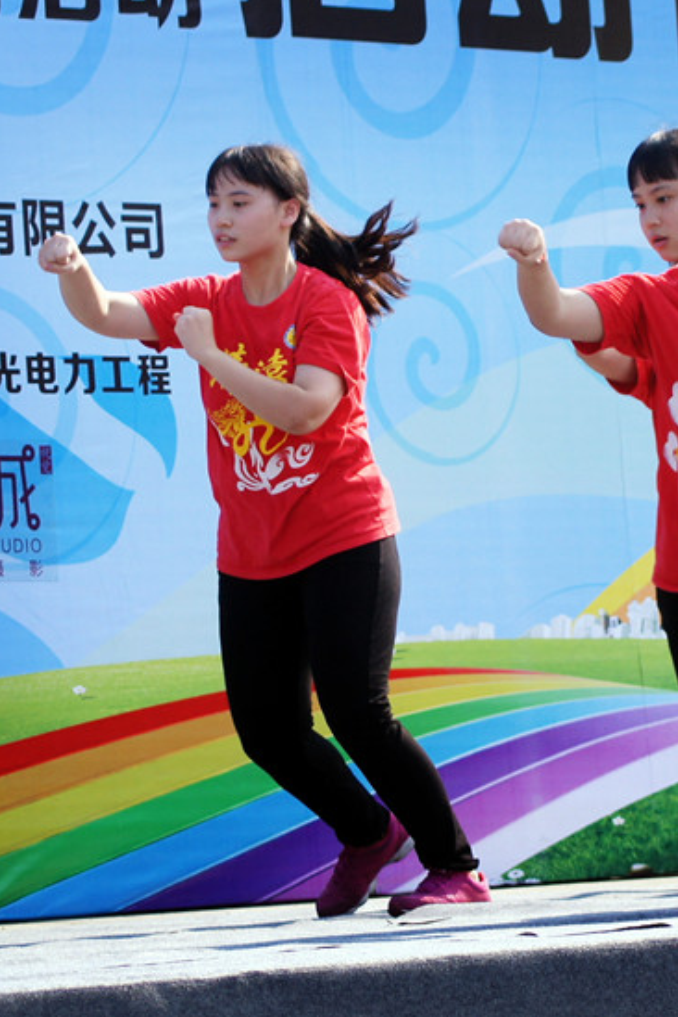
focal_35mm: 185
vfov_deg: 11.1
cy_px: 472
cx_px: 489
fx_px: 5226
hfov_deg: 7.4
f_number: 4
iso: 160
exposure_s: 1/500
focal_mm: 55
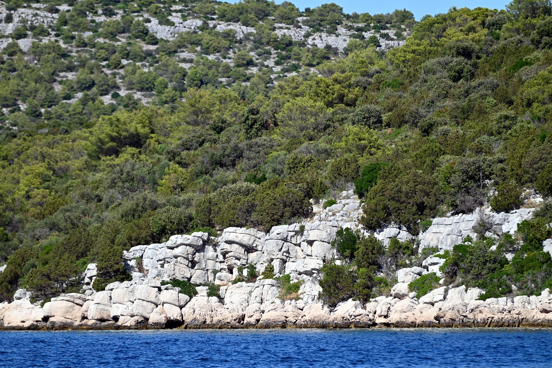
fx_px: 4141
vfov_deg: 5.1
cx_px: 276
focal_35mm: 270
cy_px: 184
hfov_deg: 7.6
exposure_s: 1/2000
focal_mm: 270
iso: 250
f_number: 5.6
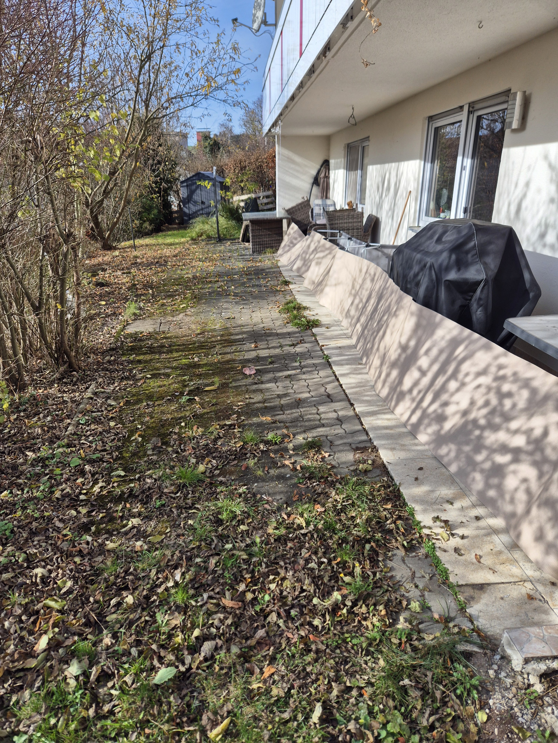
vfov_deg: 73.9
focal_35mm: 23
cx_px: 279
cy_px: 372
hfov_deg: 58.9
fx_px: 494
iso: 25
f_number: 1.8
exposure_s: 1/1160
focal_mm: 5.4
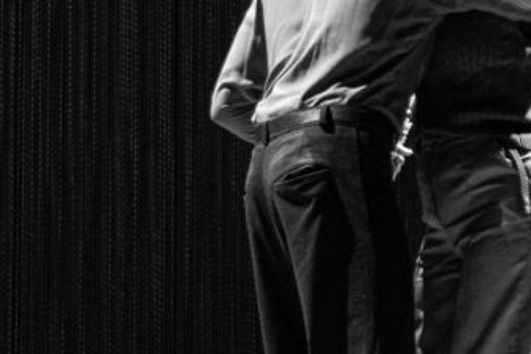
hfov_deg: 6.4
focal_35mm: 321
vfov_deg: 4.3
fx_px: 4732
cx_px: 401
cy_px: 17
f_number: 4
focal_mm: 70
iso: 800
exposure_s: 1/200
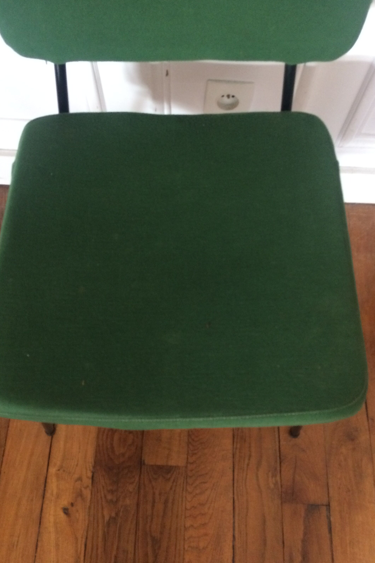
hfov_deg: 42.3
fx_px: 484
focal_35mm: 31
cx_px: 180
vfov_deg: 60.3
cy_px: 282
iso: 320
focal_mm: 4.15
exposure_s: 1/17
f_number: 2.2
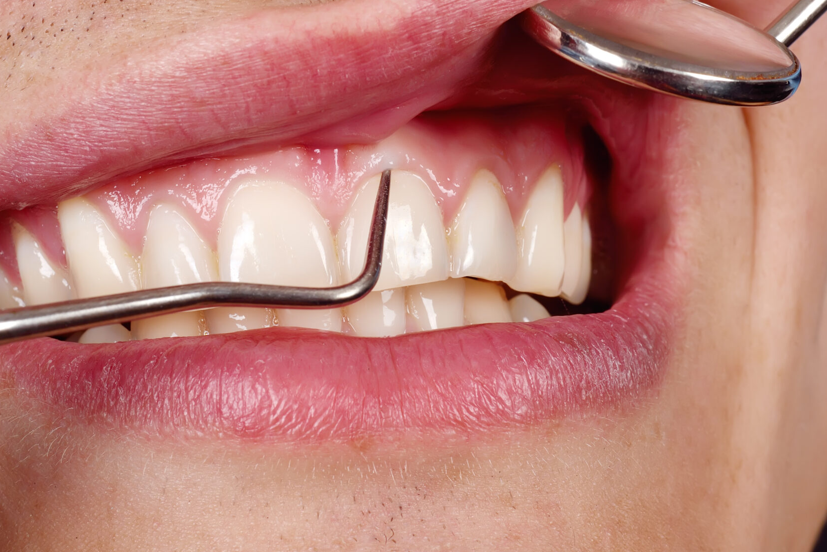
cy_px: 203
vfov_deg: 17.7
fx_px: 1770
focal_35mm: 77
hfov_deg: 26.3
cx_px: 395
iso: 100
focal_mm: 50
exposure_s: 1/160
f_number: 13
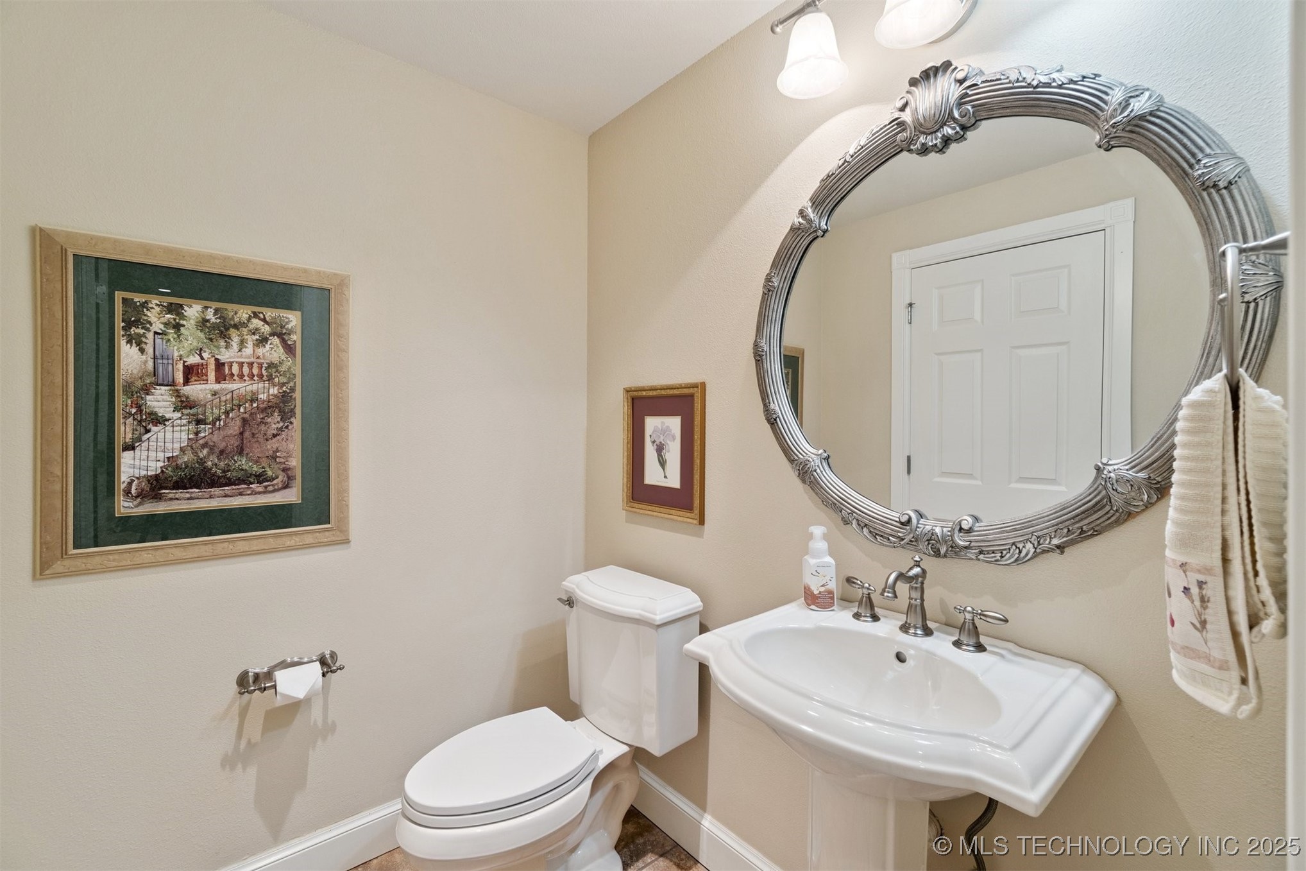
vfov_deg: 77.3
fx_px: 544
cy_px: 436
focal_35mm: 15
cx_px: 653
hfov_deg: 100.4
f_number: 6.3
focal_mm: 10
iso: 200
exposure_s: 1/40
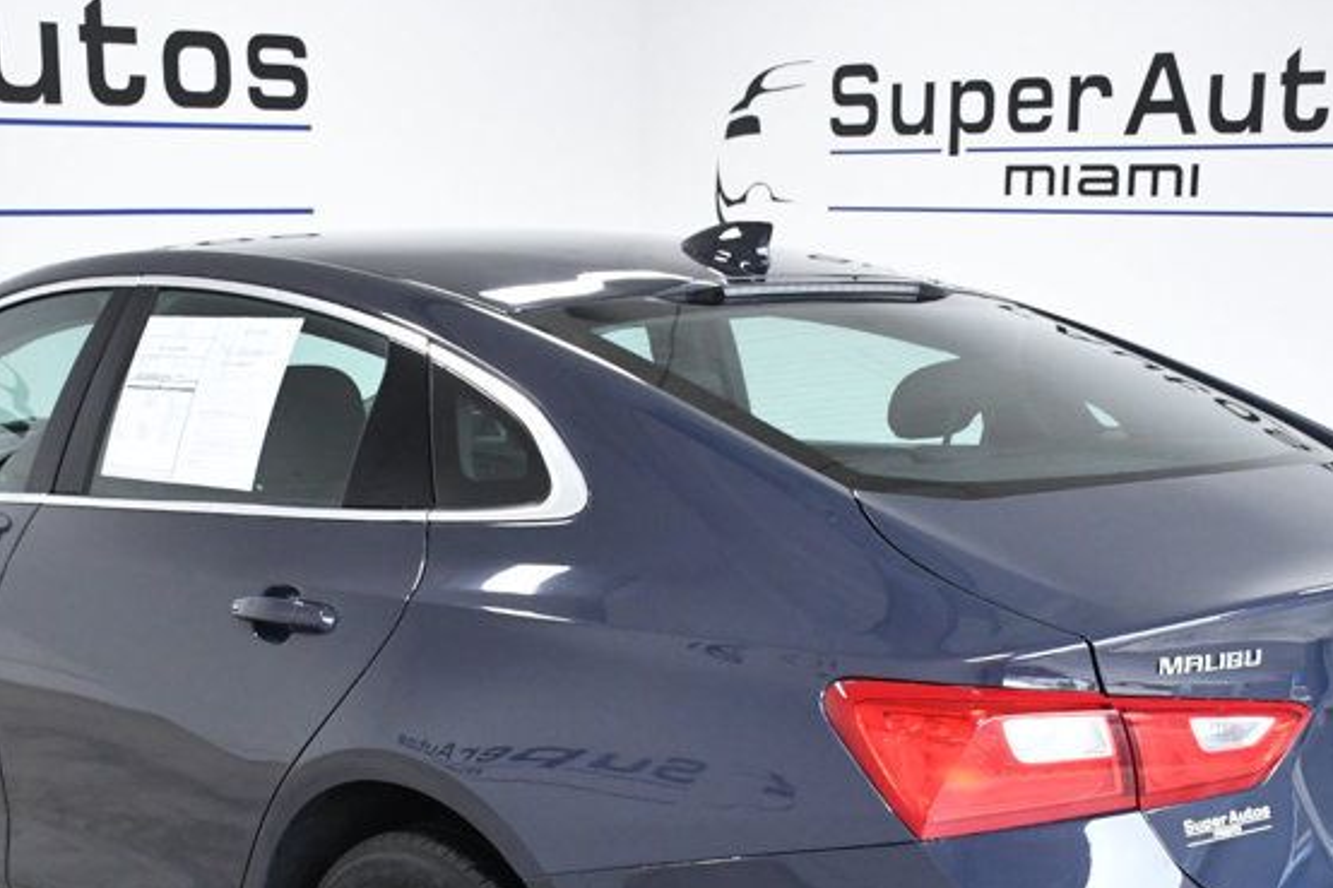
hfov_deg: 32.9
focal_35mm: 61
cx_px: 652
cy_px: 756
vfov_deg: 21.9
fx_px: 2258
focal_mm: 22
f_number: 7.1
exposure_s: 1/200
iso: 2500
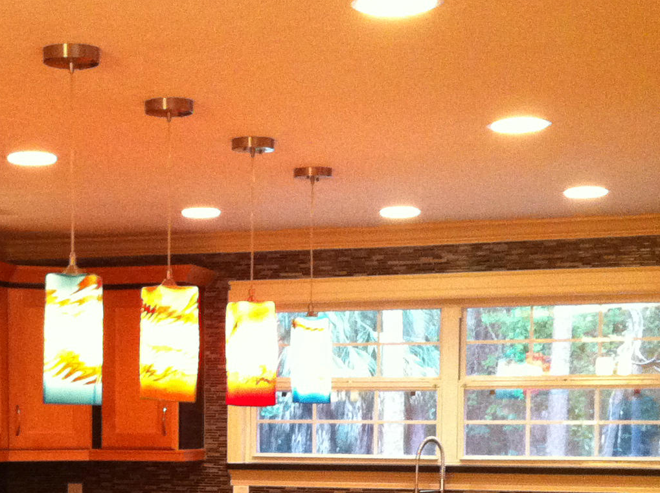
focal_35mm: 89
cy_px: 555
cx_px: 165
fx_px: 1694
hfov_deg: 21.8
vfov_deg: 16.0
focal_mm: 3.85
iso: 400
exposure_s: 1/15
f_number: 2.8
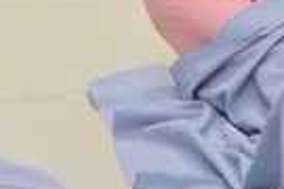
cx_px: 201
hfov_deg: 5.0
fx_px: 3258
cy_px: -475
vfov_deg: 3.2
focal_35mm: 413
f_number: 5.6
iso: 1600
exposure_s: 1/160
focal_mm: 86
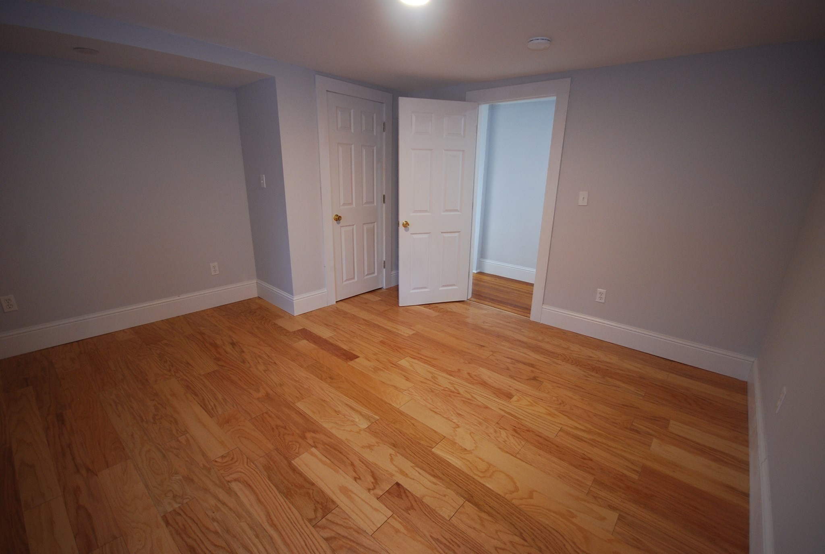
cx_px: 412
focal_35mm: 15
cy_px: 277
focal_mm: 10
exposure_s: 1/15
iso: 400
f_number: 4
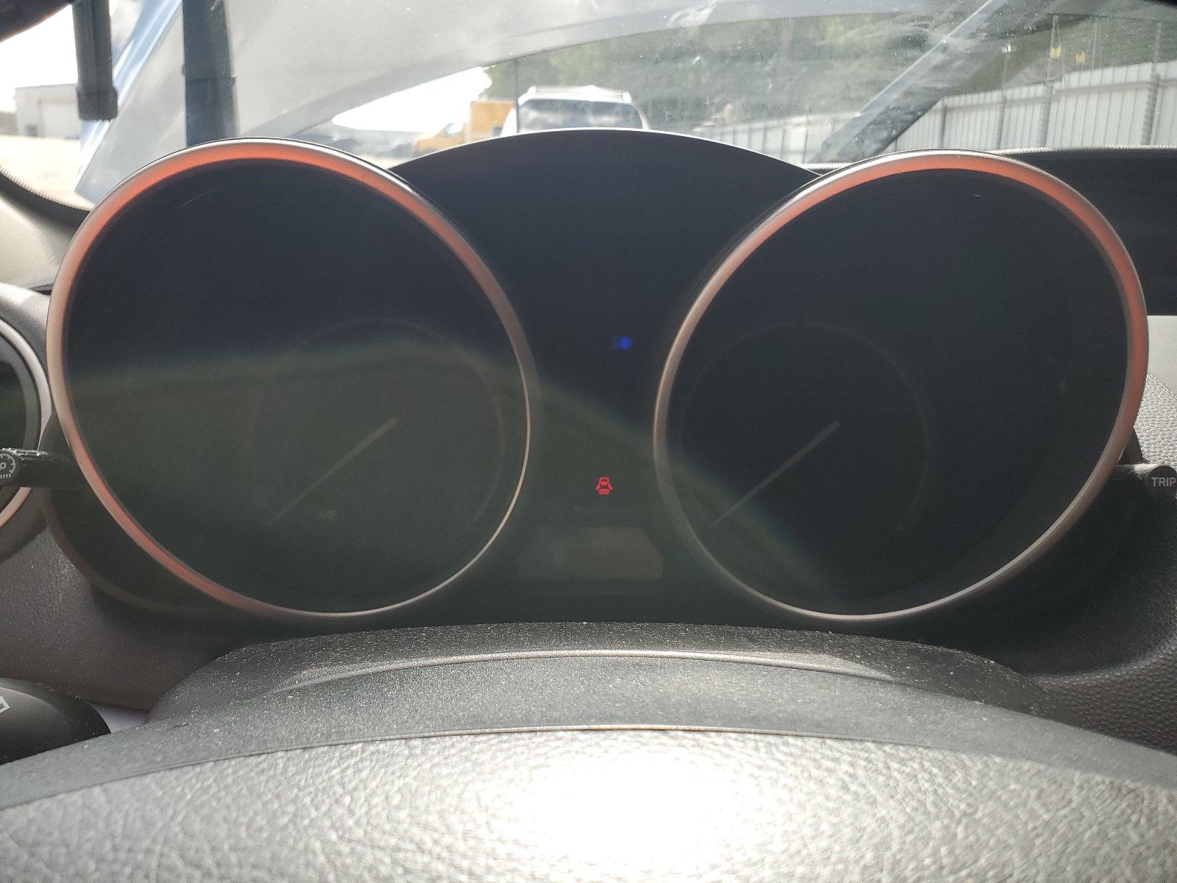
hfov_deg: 67.3
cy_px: 442
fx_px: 884
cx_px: 588
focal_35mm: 26
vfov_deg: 53.1
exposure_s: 1/156
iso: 50
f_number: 1.5
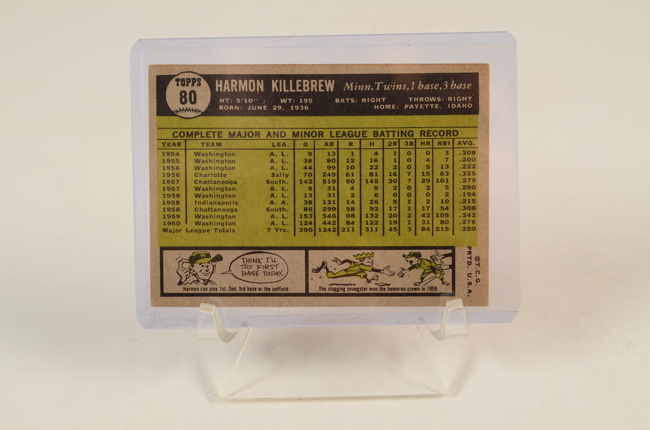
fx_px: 1297
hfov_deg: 28.1
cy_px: 215
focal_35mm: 72
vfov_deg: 18.8
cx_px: 325
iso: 200
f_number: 13
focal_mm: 48
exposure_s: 1/160
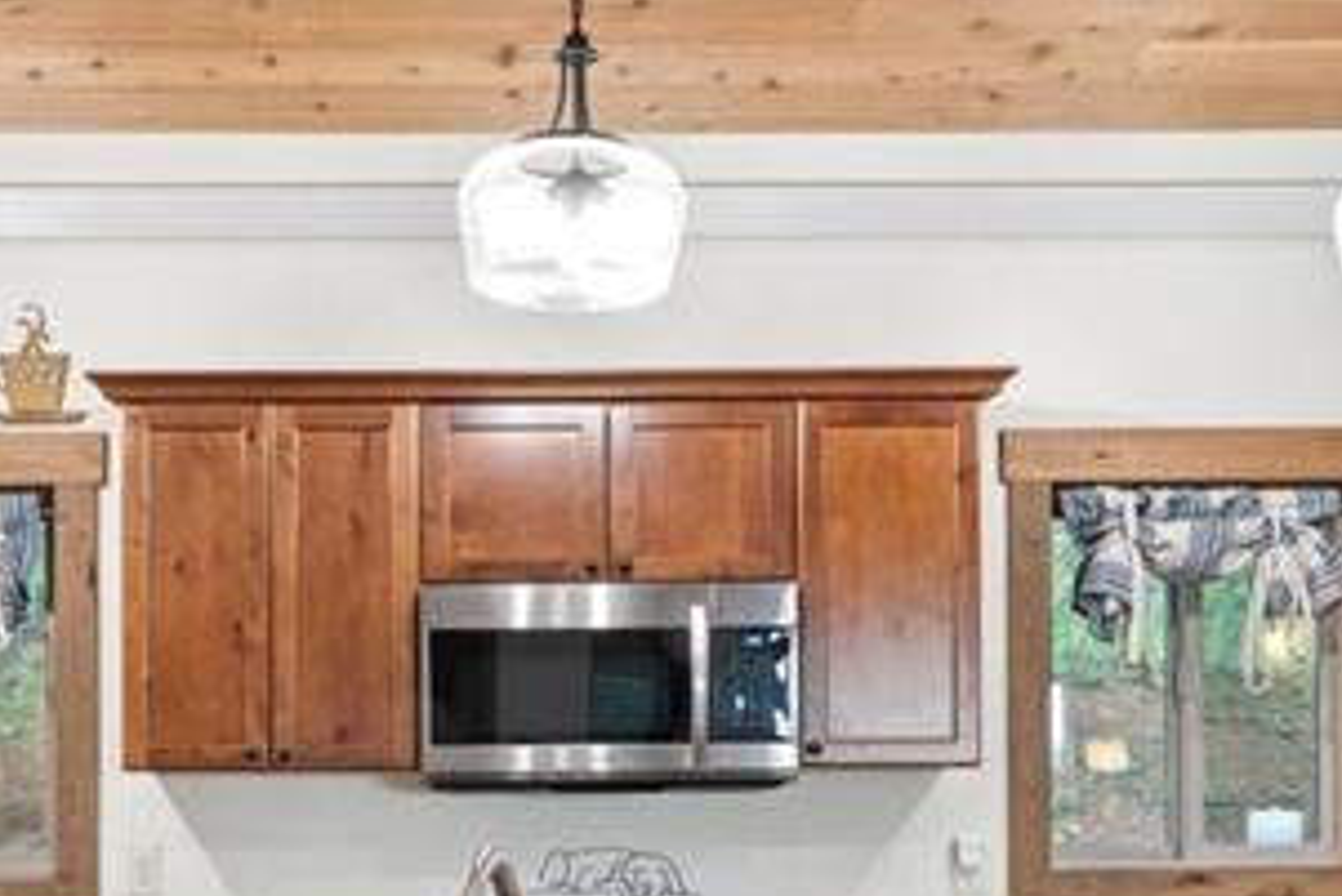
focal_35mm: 51
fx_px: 1902
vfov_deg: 25.8
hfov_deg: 38.7
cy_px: 767
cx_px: 526
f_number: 11
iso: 100
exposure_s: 2.5
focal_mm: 15
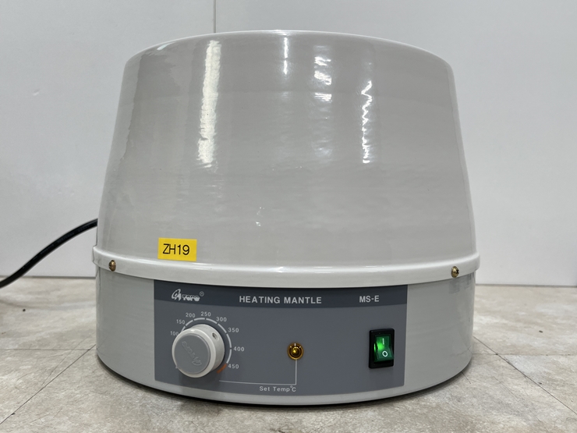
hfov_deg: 67.3
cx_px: 288
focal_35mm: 26
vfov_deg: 53.1
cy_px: 216
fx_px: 433
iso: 100
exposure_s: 1/120
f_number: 1.6
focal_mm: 5.1
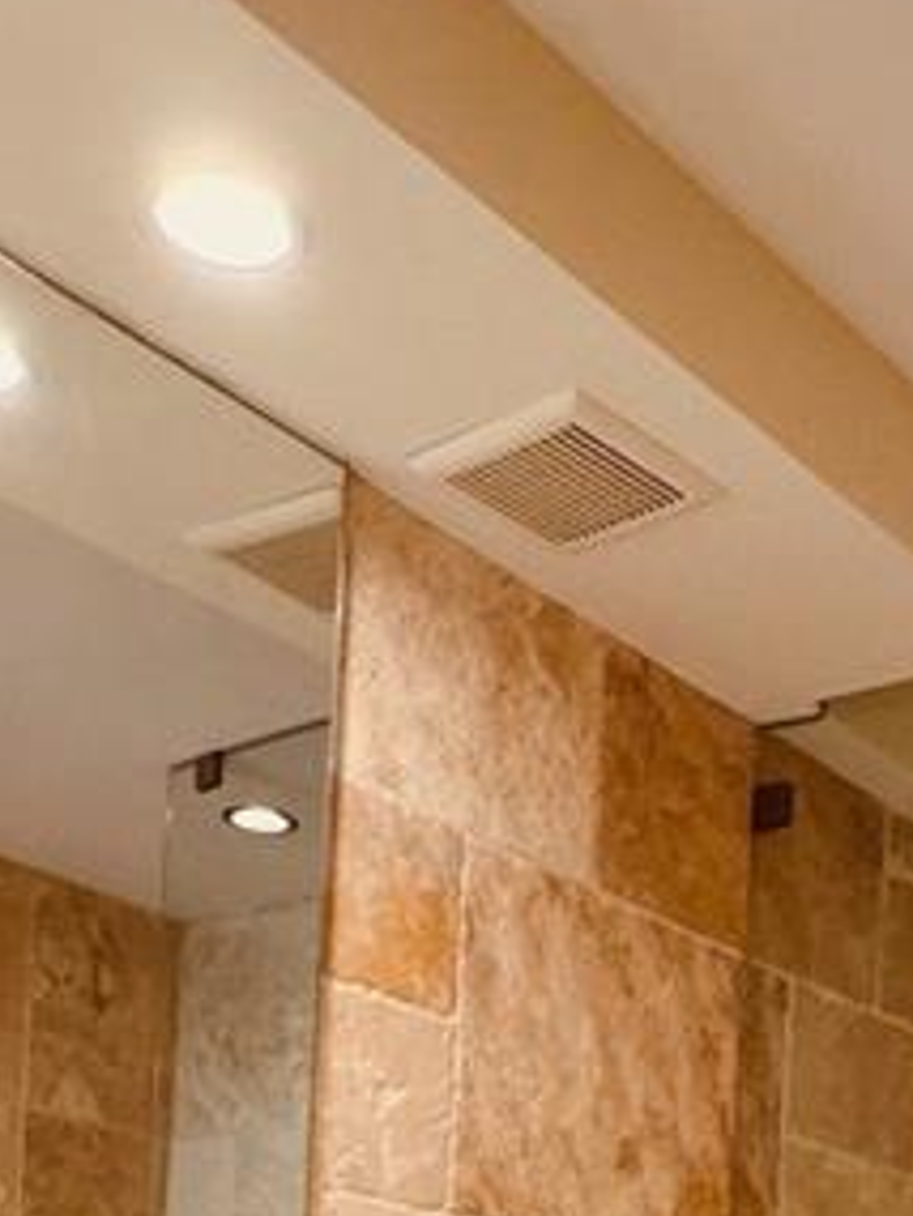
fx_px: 2073
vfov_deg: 27.0
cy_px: 1613
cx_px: 755
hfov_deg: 24.4
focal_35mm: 59
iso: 200
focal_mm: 2.22
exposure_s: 1/120
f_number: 2.2
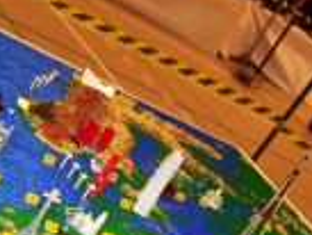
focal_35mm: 118
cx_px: 141
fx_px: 1064
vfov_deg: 12.3
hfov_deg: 16.7
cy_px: 287
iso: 200
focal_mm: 6
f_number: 2.7
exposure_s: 1/60
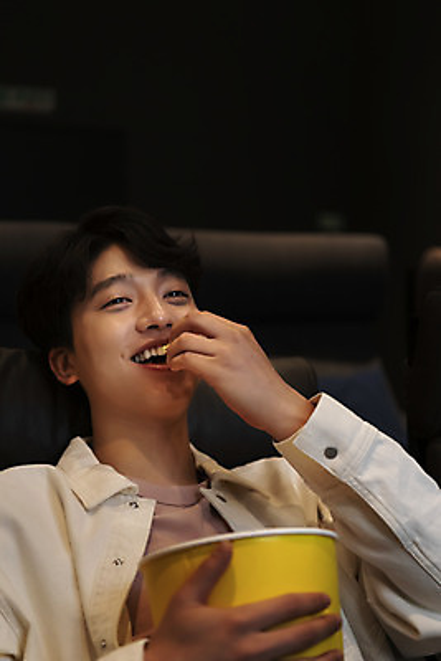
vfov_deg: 28.8
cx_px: 220
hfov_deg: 19.5
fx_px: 1285
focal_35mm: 70
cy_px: 330
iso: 1250
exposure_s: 1/100
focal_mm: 70
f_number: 2.8
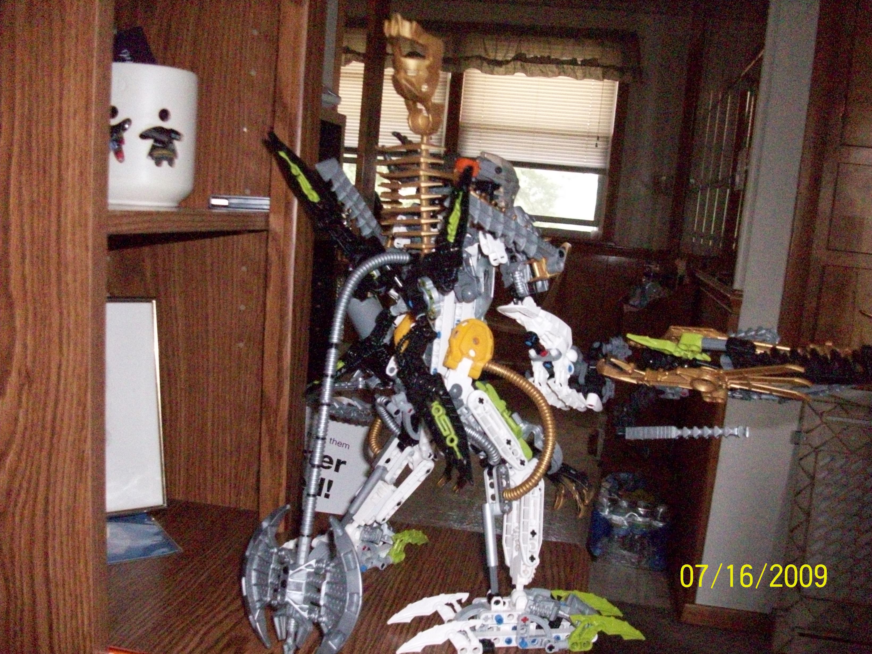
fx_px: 856
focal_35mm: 34
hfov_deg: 54.0
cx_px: 436
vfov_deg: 41.8
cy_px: 327
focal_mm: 5.7
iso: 800
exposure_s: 1/128
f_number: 2.8
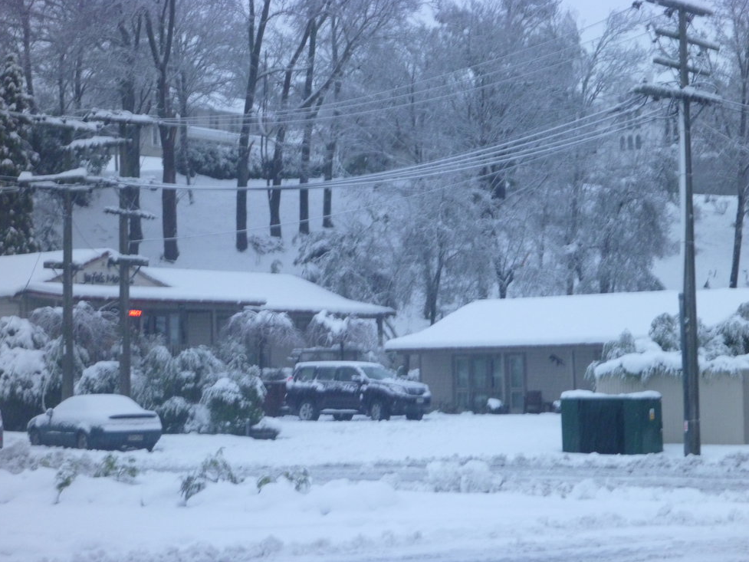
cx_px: 372
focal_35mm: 88
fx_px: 1904
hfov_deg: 22.3
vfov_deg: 16.8
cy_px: 280
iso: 250
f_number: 5.6
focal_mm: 15.3
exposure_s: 1/50
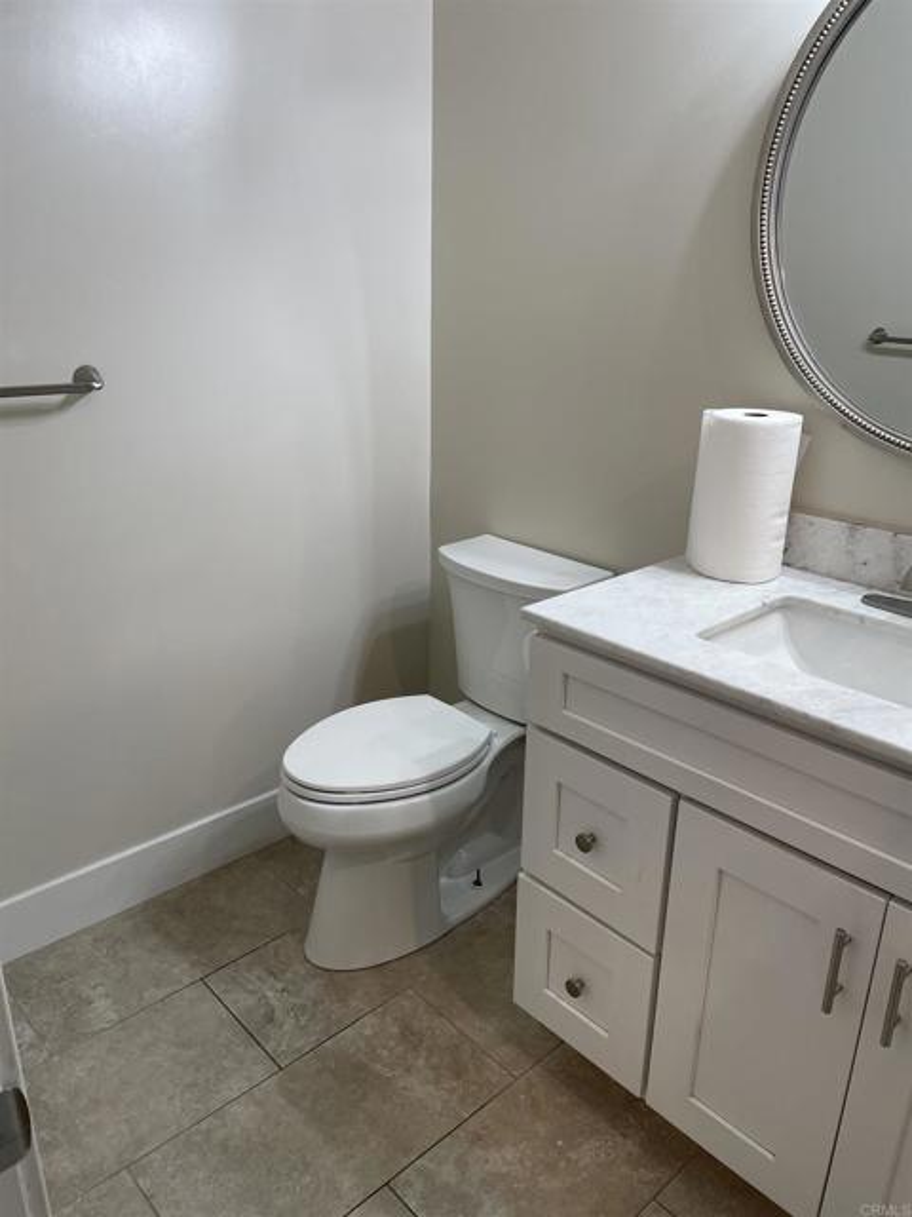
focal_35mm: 26
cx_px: 456
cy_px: 608
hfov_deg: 53.1
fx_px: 913
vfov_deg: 67.3
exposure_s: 1/120
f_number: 1.6
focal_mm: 4.2
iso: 100
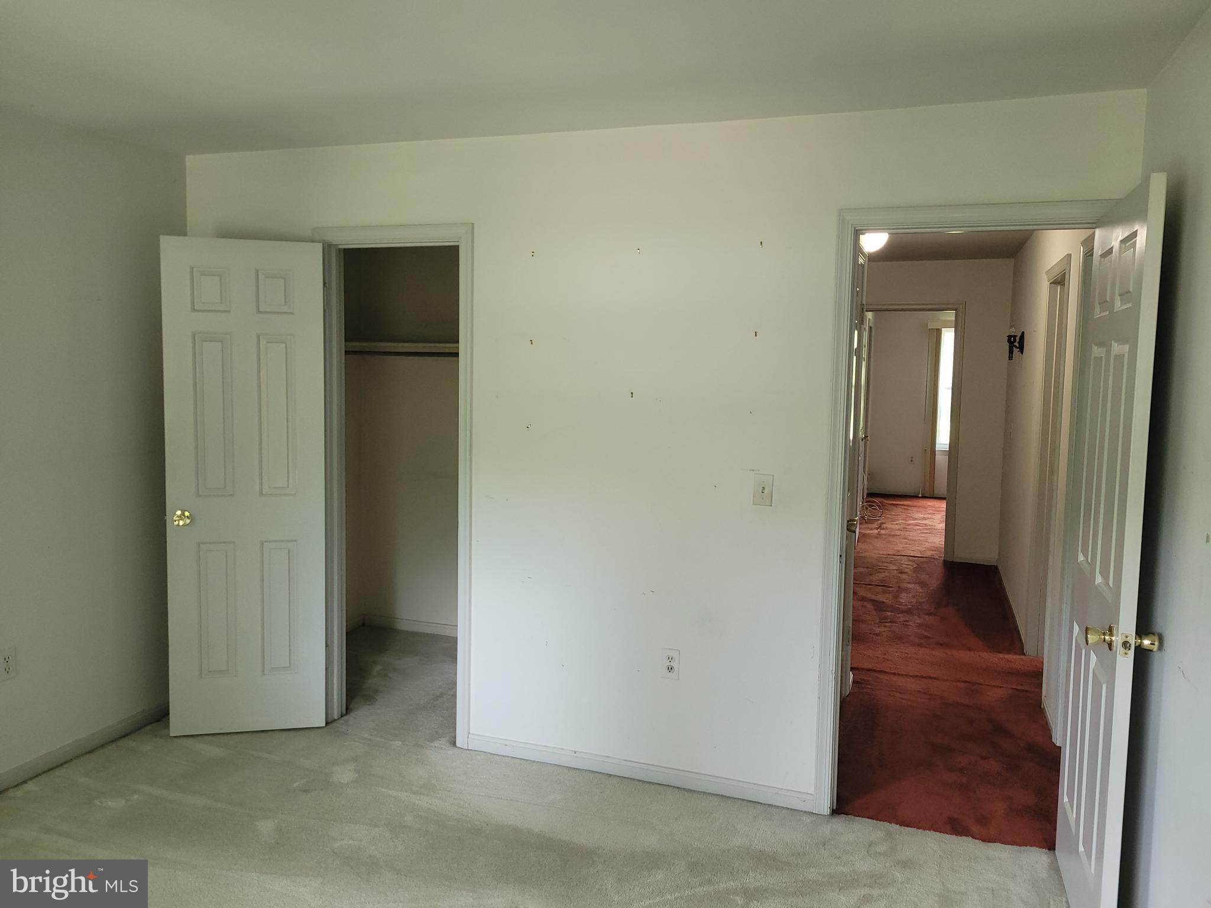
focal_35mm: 26
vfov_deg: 53.1
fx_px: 910
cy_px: 454
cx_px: 606
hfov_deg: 67.3
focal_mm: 5.4
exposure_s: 1/24
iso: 100
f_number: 1.8
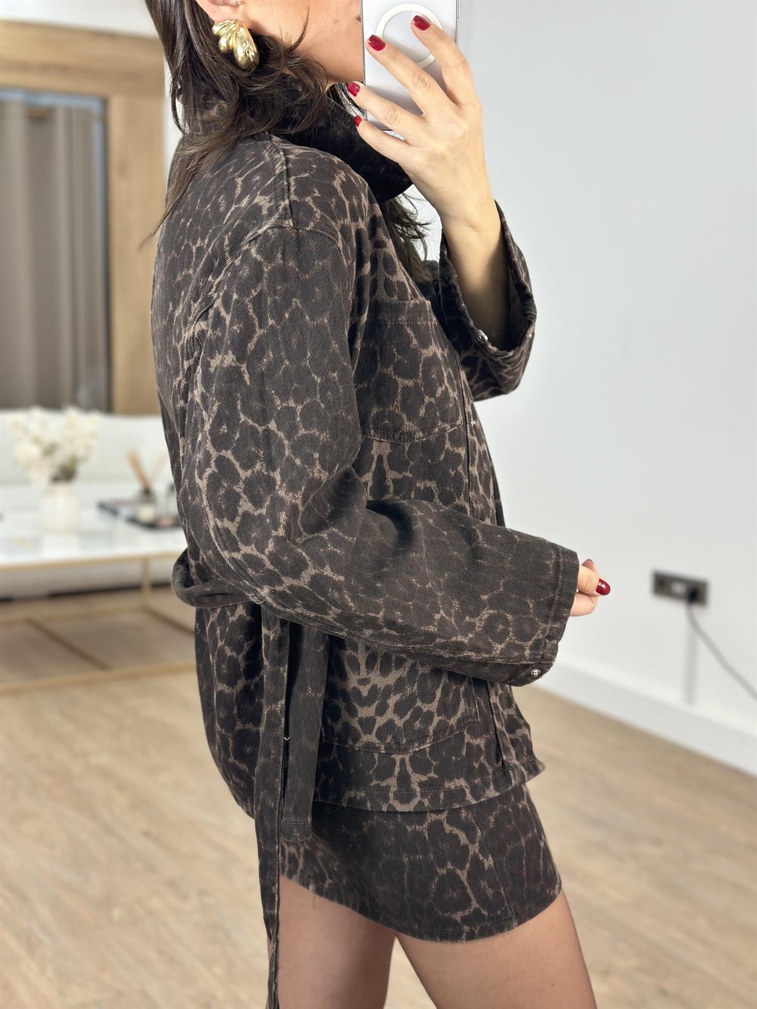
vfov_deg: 39.7
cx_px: 378
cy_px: 504
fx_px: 1400
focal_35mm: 48
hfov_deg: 30.3
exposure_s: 1/100
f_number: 1.78
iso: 100
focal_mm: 6.86
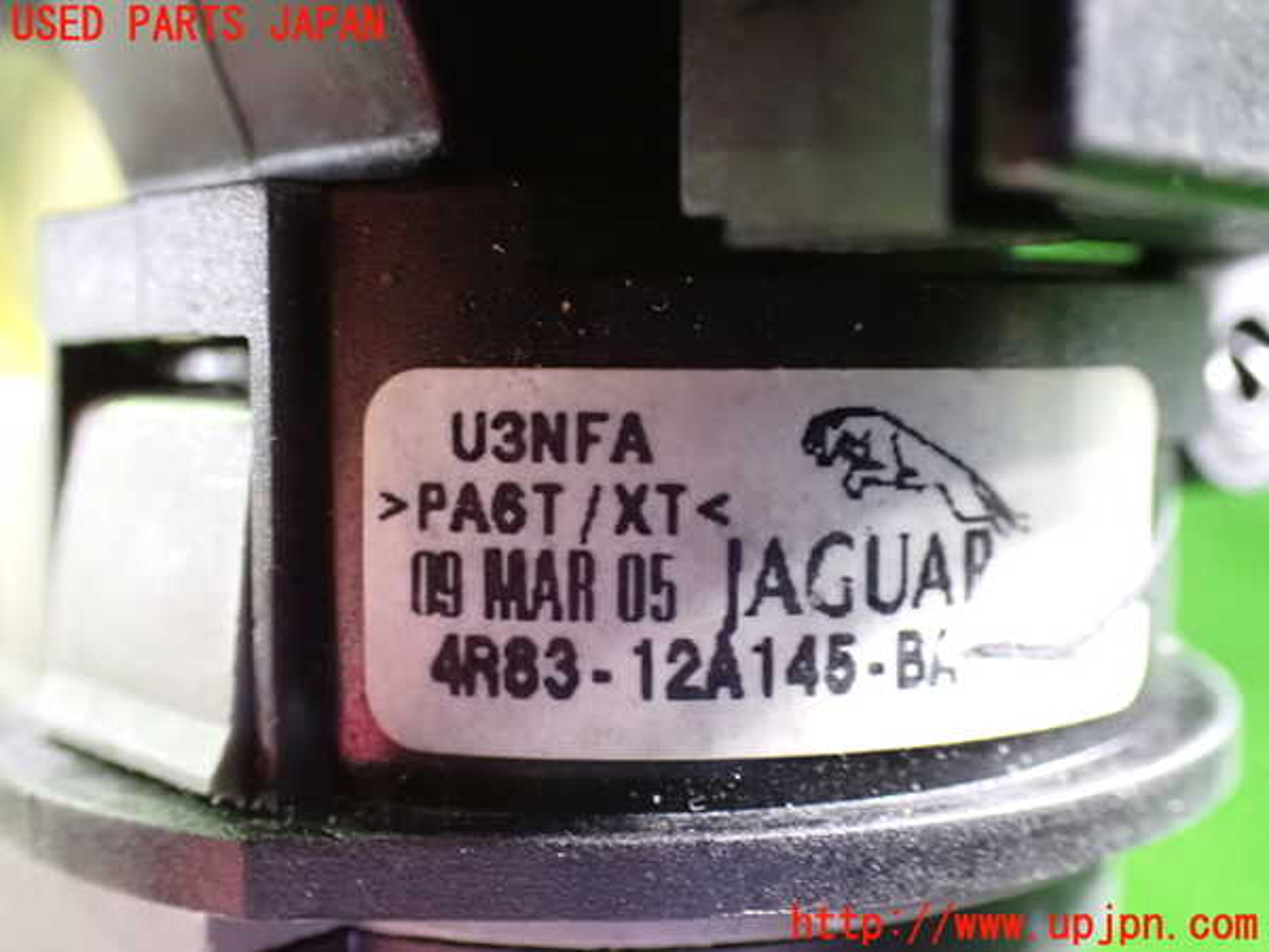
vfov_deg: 35.1
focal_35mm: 41
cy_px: 476
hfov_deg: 45.8
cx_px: 634
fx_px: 1503
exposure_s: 1/10
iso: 1600
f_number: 2.8
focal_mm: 7.31
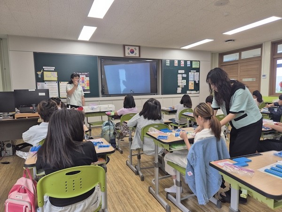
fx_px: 187
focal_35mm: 23
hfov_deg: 73.9
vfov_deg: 58.9
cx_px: 141
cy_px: 106
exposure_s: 1/60
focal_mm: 5.4
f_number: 1.8
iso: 50
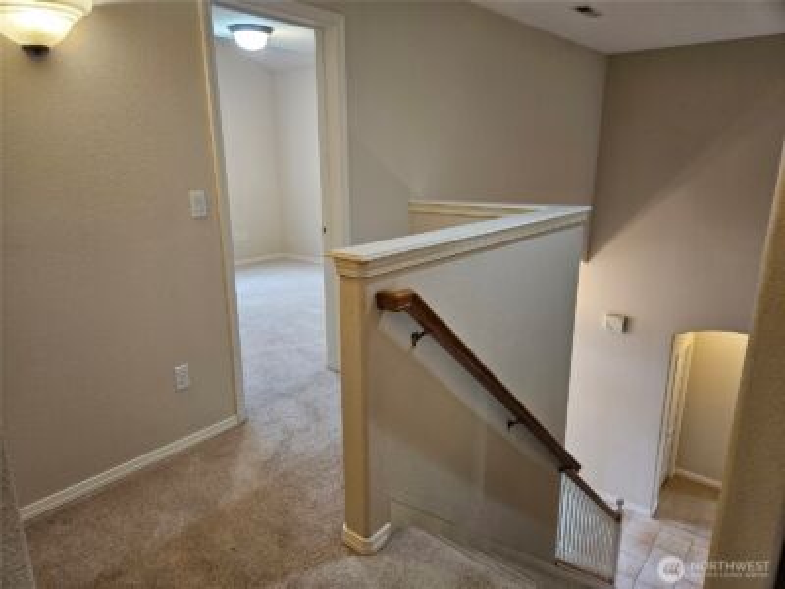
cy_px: 294
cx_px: 392
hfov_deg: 73.9
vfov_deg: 58.9
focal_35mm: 23
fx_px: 522
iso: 400
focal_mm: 5.4
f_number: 1.8
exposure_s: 1/120
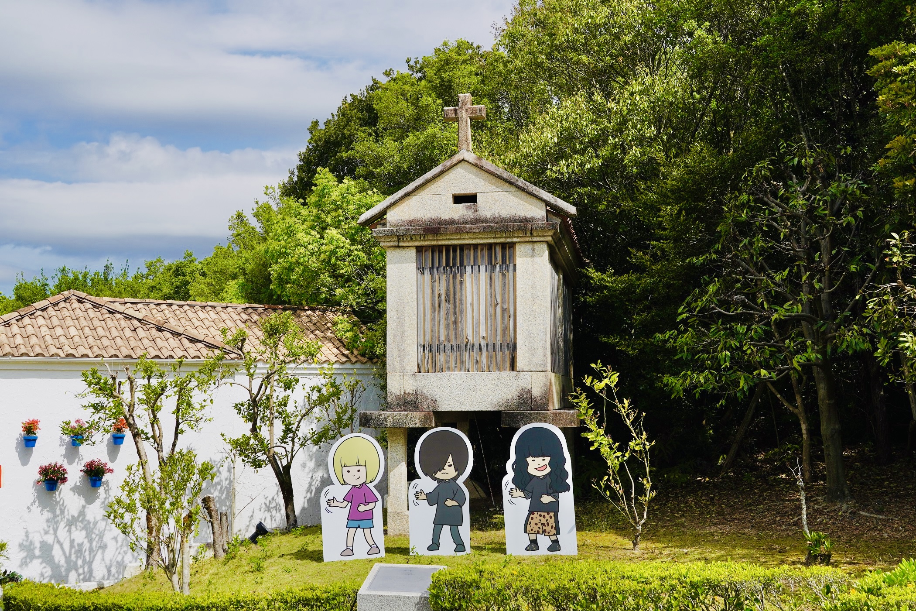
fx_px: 1030
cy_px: 306
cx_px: 458
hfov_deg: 47.9
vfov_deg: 33.0
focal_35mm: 40
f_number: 8
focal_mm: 27
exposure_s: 1/500
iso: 100
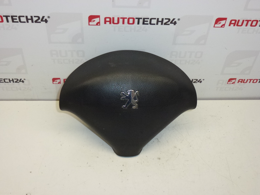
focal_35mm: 38
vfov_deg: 37.7
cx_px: 130
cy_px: 98
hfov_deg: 49.0
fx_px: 285
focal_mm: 6.8
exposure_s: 1/200
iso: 400
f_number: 3.8
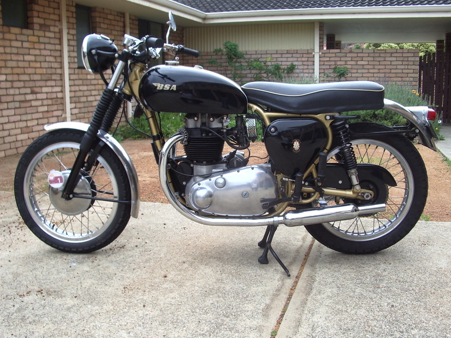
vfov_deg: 37.7
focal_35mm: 38
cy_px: 169
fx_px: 495
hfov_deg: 49.0
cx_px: 226
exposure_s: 1/125
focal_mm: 5.8
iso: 50
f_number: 4.3
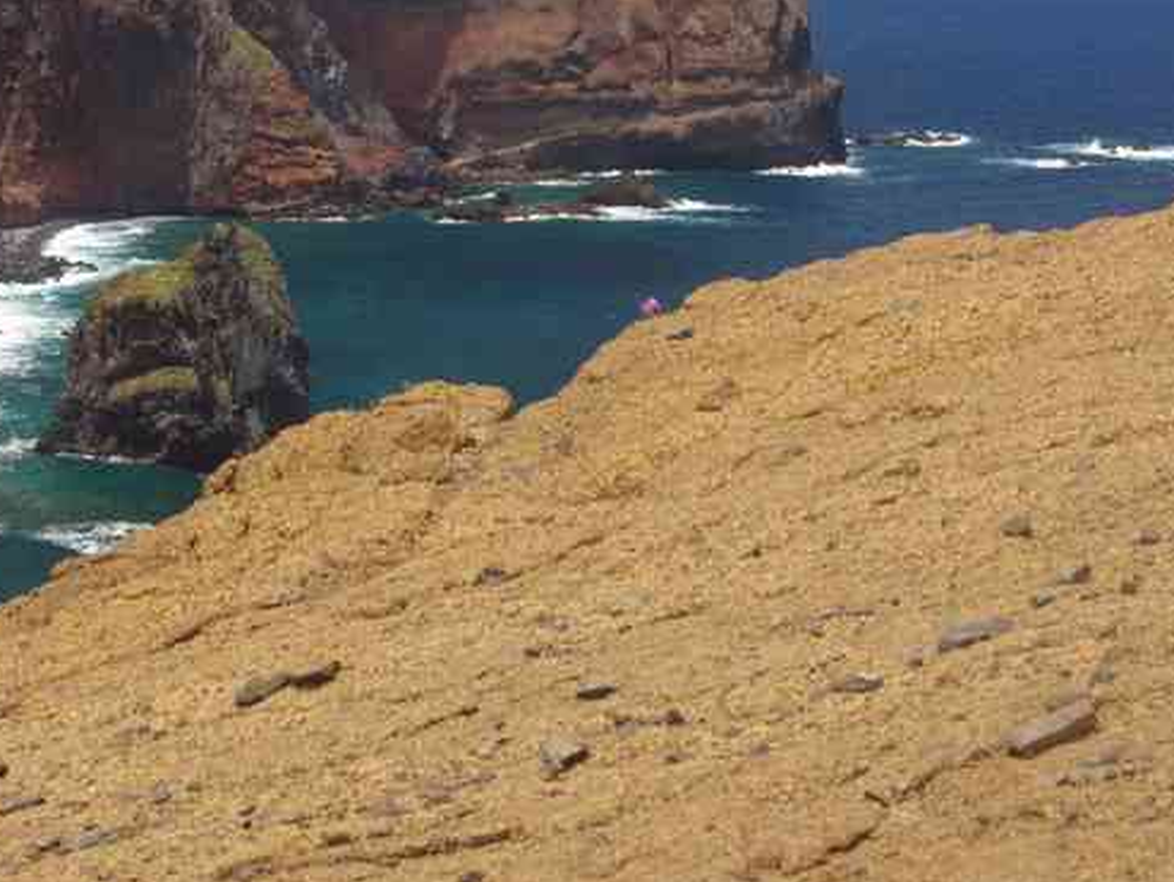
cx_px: 509
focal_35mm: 97
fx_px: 3291
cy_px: 139
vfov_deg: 15.1
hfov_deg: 20.2
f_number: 11
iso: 200
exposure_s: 1/80
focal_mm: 33
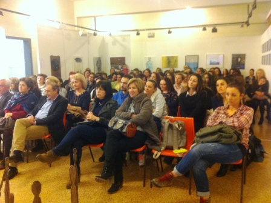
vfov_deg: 40.6
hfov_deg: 52.7
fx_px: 274
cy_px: 102
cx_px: 136
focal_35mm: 35
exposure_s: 1/15
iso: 500
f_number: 2.8
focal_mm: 3.85
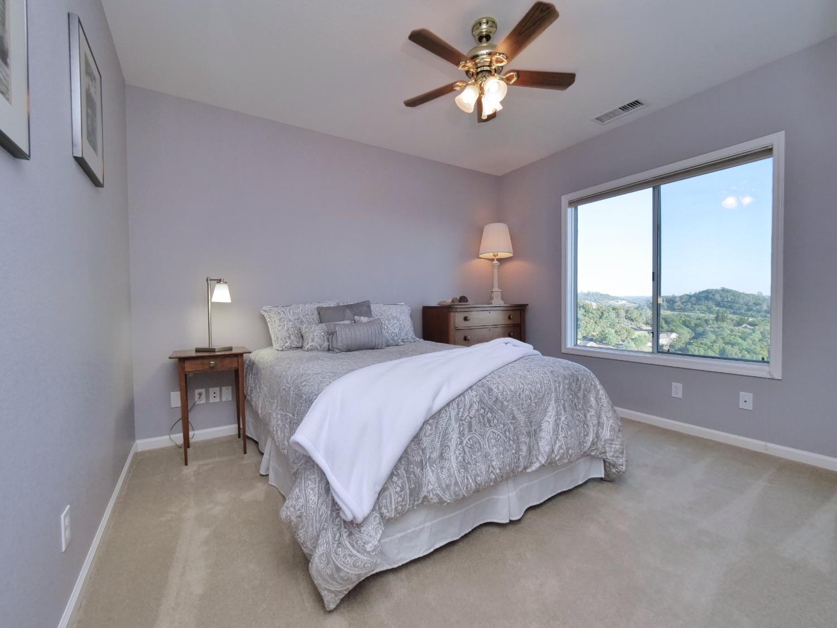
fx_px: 339
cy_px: 314
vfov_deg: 85.7
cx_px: 418
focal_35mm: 14
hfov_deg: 102.1
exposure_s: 1/160
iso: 800
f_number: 7.1
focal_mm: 7
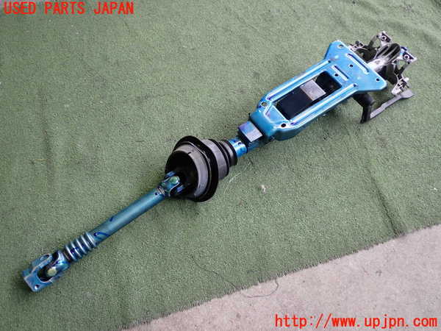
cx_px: 220
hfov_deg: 60.0
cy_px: 166
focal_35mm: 30
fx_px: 382
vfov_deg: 46.8
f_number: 2.3
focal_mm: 5.4
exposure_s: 1/60
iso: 200
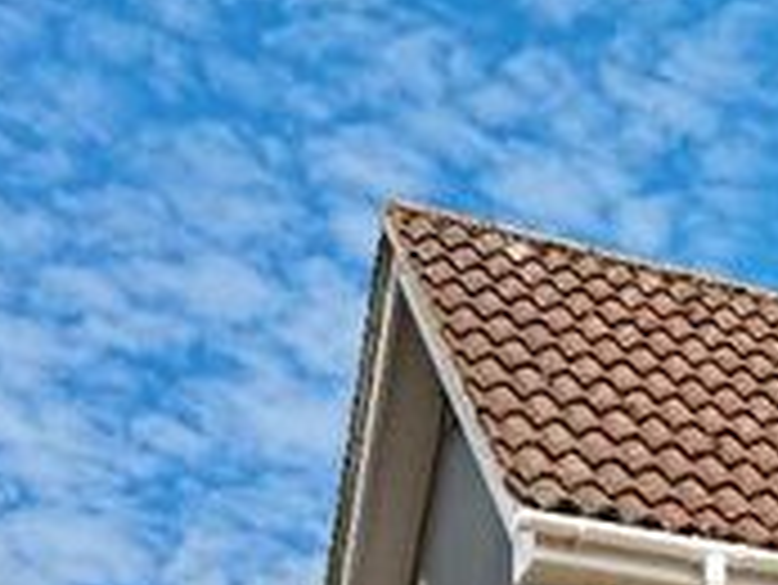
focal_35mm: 97
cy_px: 1150
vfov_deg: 13.3
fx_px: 2182
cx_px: 1399
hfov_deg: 16.8
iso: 80
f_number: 1.78
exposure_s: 1/6173
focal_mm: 6.76
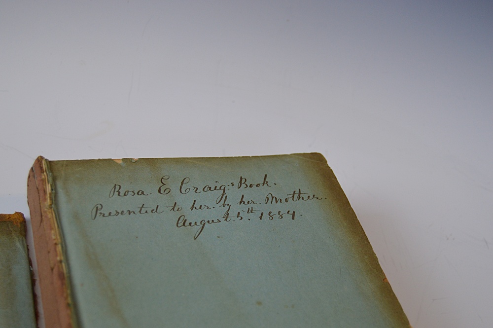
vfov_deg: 23.7
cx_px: 246
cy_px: 164
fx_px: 780
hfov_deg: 35.1
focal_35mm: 57
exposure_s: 1/60
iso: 560
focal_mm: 38
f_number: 4.8
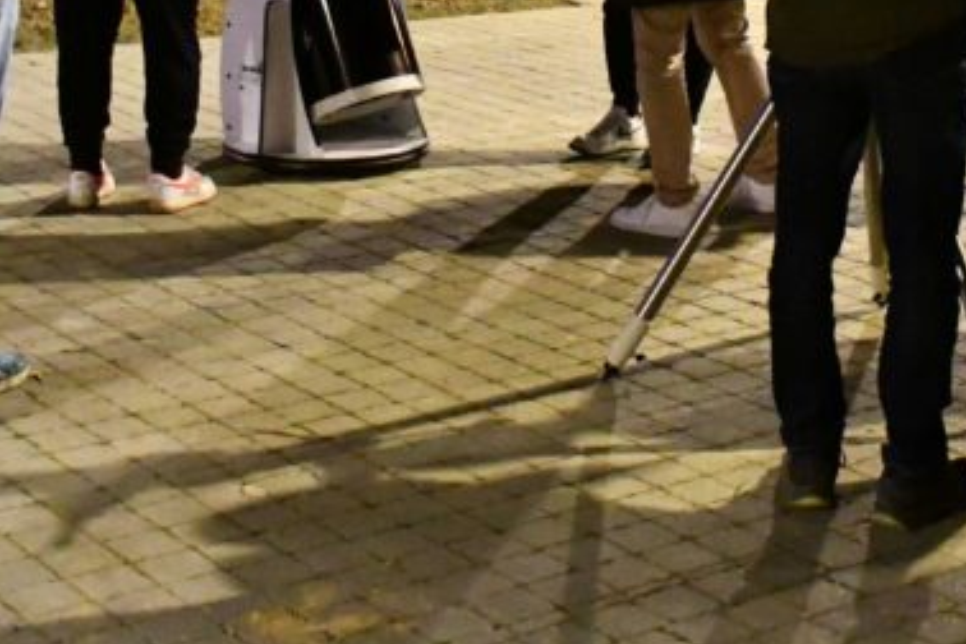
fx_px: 2468
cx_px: 774
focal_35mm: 92
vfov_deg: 14.6
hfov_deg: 21.9
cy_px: -17
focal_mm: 23
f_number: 3.8
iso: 12800
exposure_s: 1/50
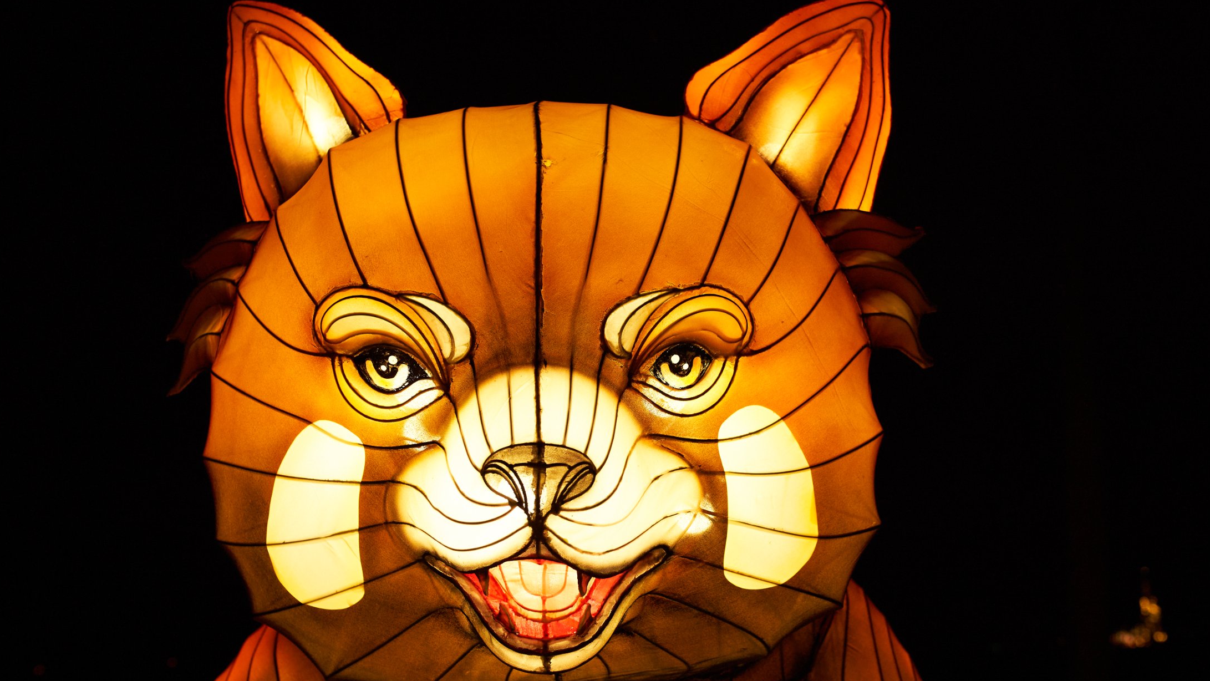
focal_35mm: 43
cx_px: 684
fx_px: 1380
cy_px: 361
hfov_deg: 47.2
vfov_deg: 27.7
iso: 400
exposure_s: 1/100
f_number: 4
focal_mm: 35
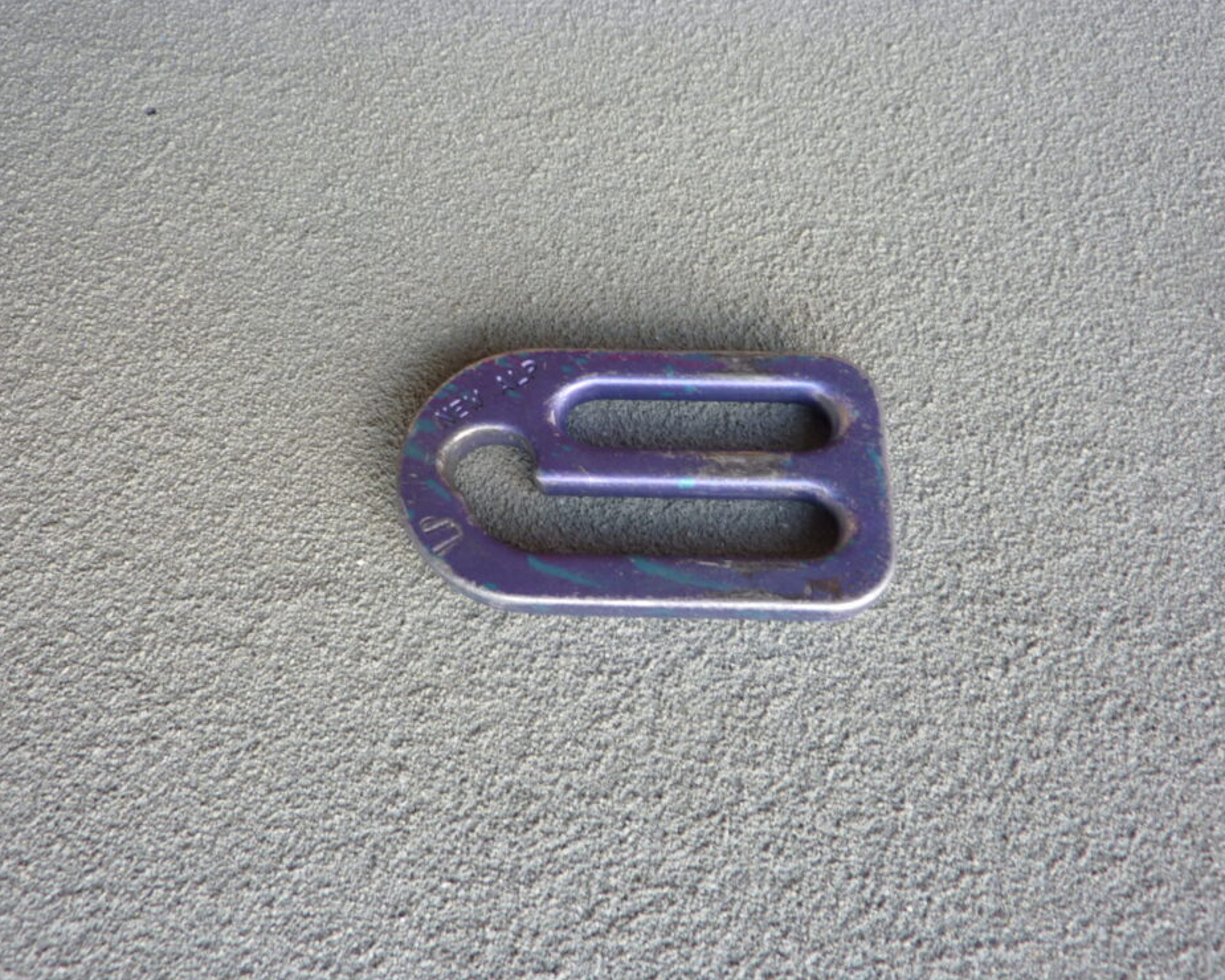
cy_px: 497
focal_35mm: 27
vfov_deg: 53.2
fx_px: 979
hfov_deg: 64.1
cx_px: 621
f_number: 3.3
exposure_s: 1/10
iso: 80
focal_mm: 4.1
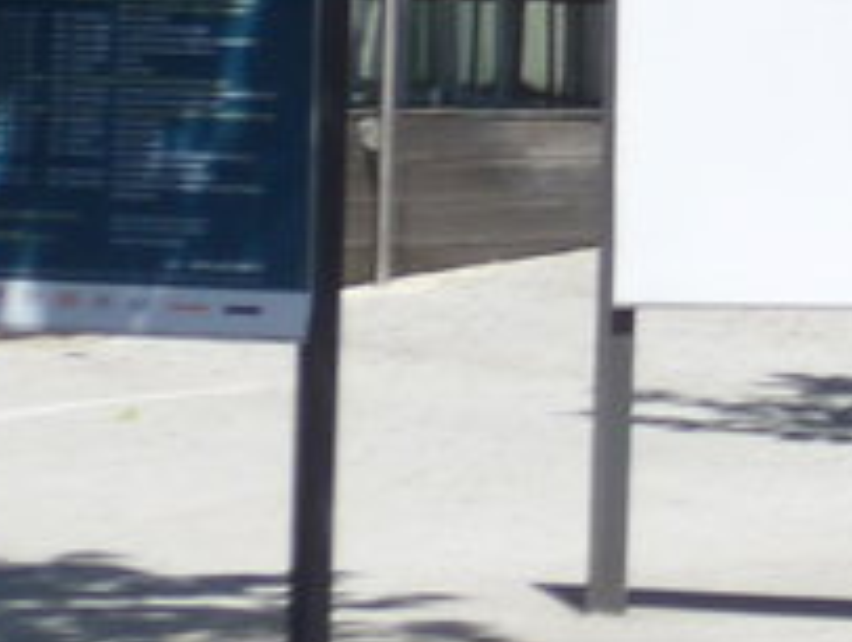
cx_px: 2124
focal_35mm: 472
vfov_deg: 3.1
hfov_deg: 4.1
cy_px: -600
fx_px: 11638
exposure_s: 1/400
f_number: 4.4
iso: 80
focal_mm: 16
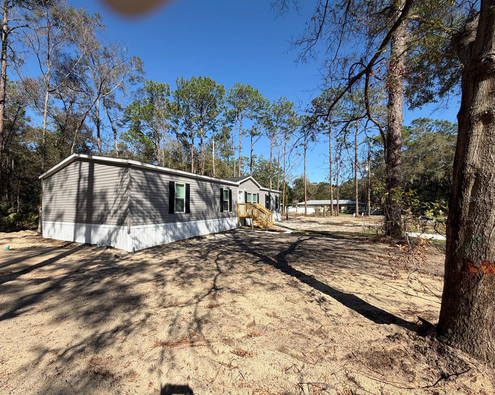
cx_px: 224
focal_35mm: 15
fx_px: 220
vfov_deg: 84.0
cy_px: 199
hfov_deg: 96.5
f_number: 2.2
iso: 25
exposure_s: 1/770
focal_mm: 2.22
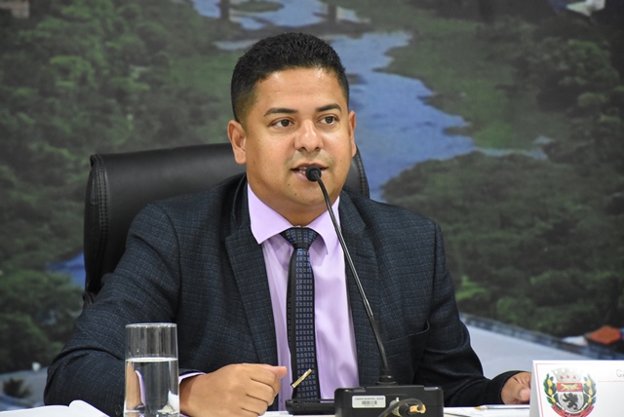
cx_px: 312
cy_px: 208
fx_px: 3643
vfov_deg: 6.6
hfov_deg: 9.8
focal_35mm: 210
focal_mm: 140
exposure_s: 1/40
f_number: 5.6
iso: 4000
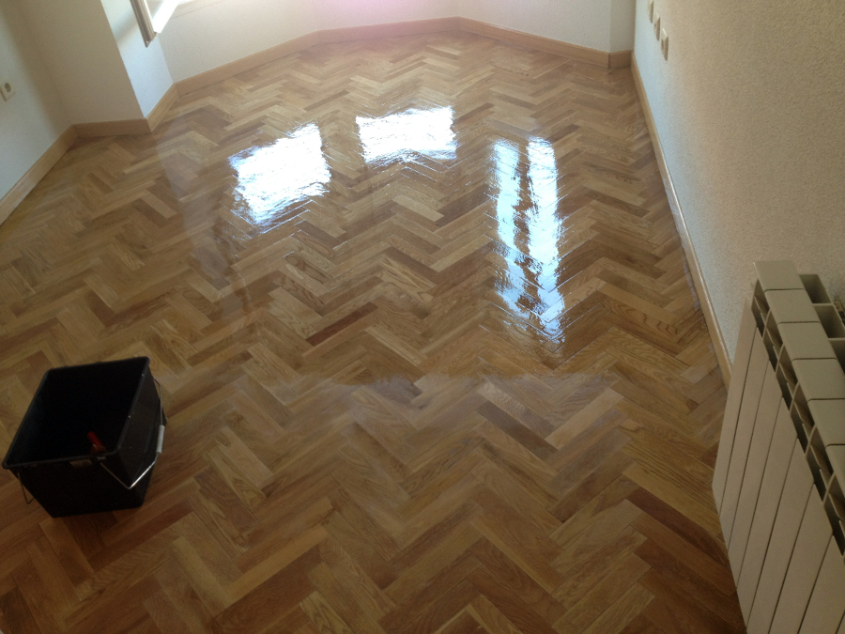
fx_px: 854
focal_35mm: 35
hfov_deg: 52.6
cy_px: 317
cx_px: 422
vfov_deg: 40.7
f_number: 2.4
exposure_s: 1/30
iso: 64
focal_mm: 4.28
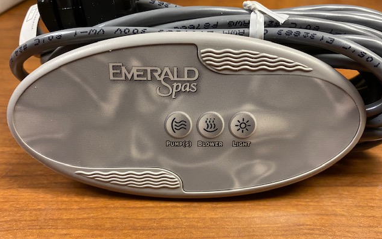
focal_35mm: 28
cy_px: 141
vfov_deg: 44.4
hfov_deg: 66.5
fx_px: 292
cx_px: 193
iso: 250
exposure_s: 1/60
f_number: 1.8
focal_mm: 4.25
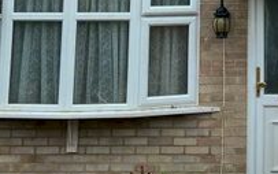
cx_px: 281
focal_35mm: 95
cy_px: -106
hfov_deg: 21.1
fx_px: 720
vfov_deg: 12.9
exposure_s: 1/990
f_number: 1.8
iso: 32
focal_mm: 4.25
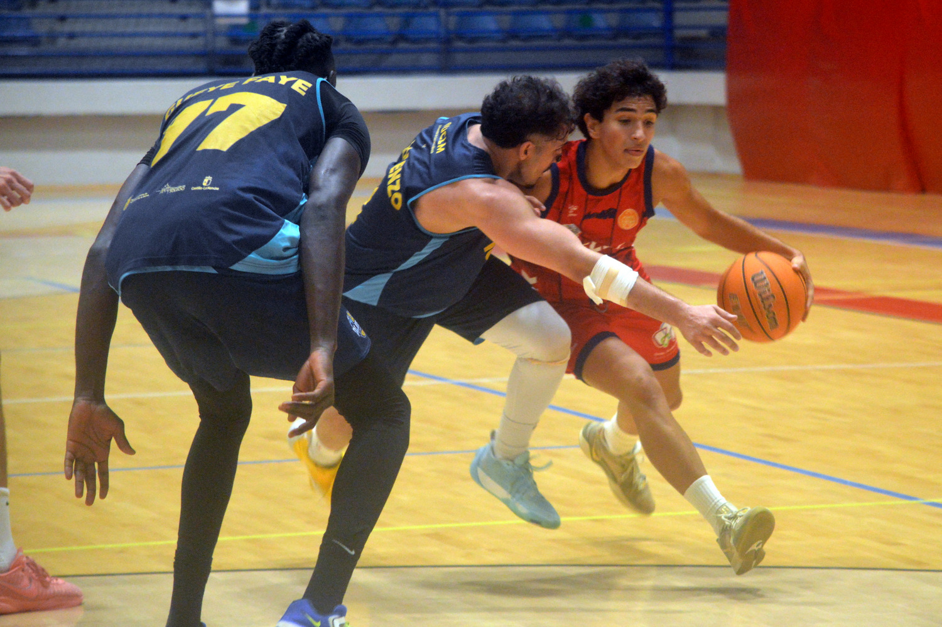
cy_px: 314
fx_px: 4904
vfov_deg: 7.3
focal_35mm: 188
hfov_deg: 11.0
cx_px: 471
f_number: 4.8
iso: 2000
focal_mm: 125
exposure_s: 1/320
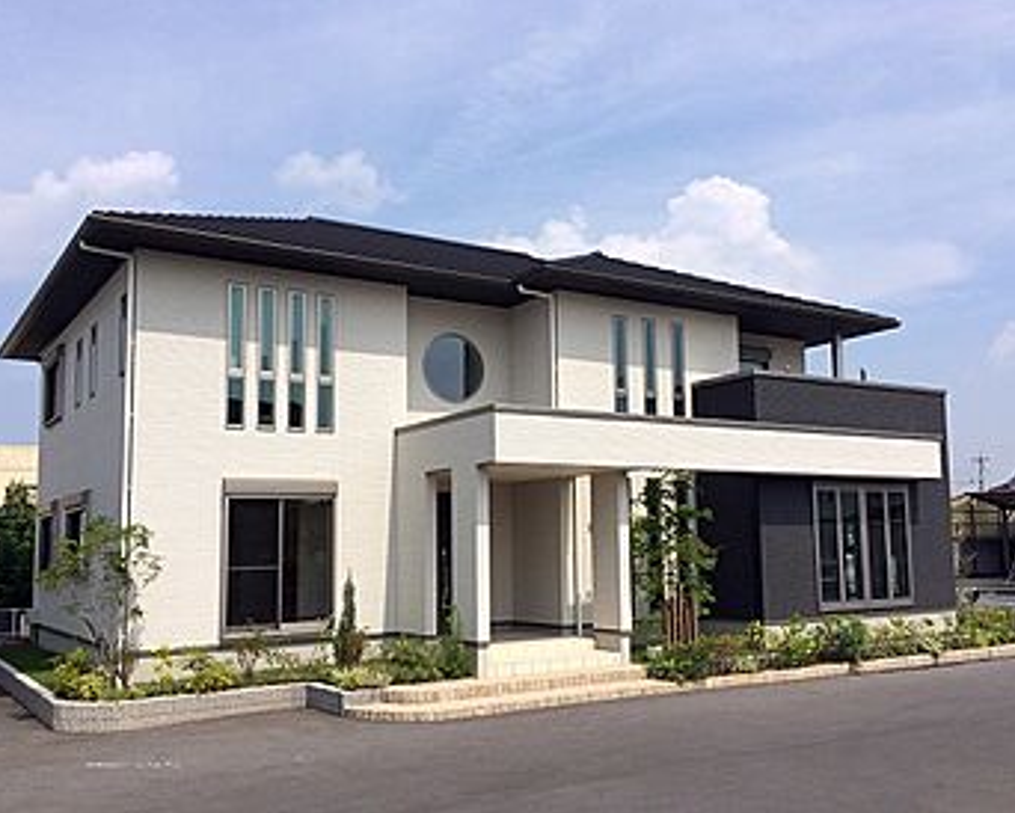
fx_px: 932
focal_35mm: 31
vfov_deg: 47.1
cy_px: 402
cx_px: 491
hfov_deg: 57.1
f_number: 2.2
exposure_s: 1/2564
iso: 32
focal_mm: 4.15
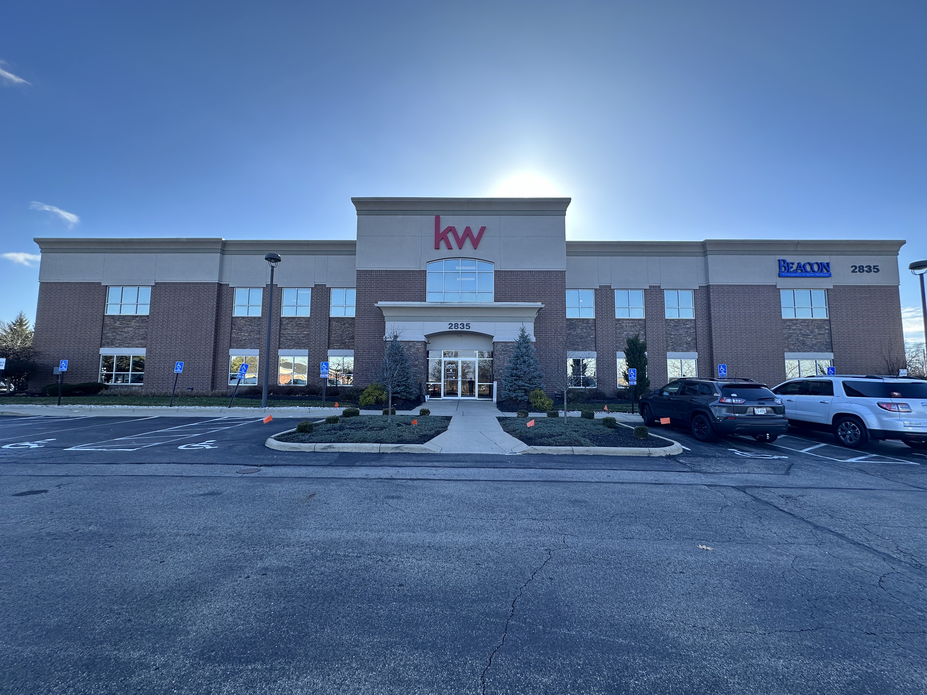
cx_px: 464
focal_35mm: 14
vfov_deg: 85.7
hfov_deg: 102.1
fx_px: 375
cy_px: 348
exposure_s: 1/485
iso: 40
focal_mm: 2.22
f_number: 2.2
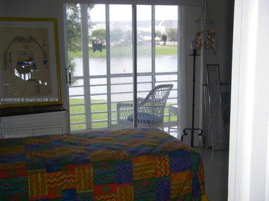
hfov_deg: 37.5
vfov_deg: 28.5
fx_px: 396
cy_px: 100
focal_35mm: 51
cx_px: 134
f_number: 3.6
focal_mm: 8.4
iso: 125
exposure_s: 1/100
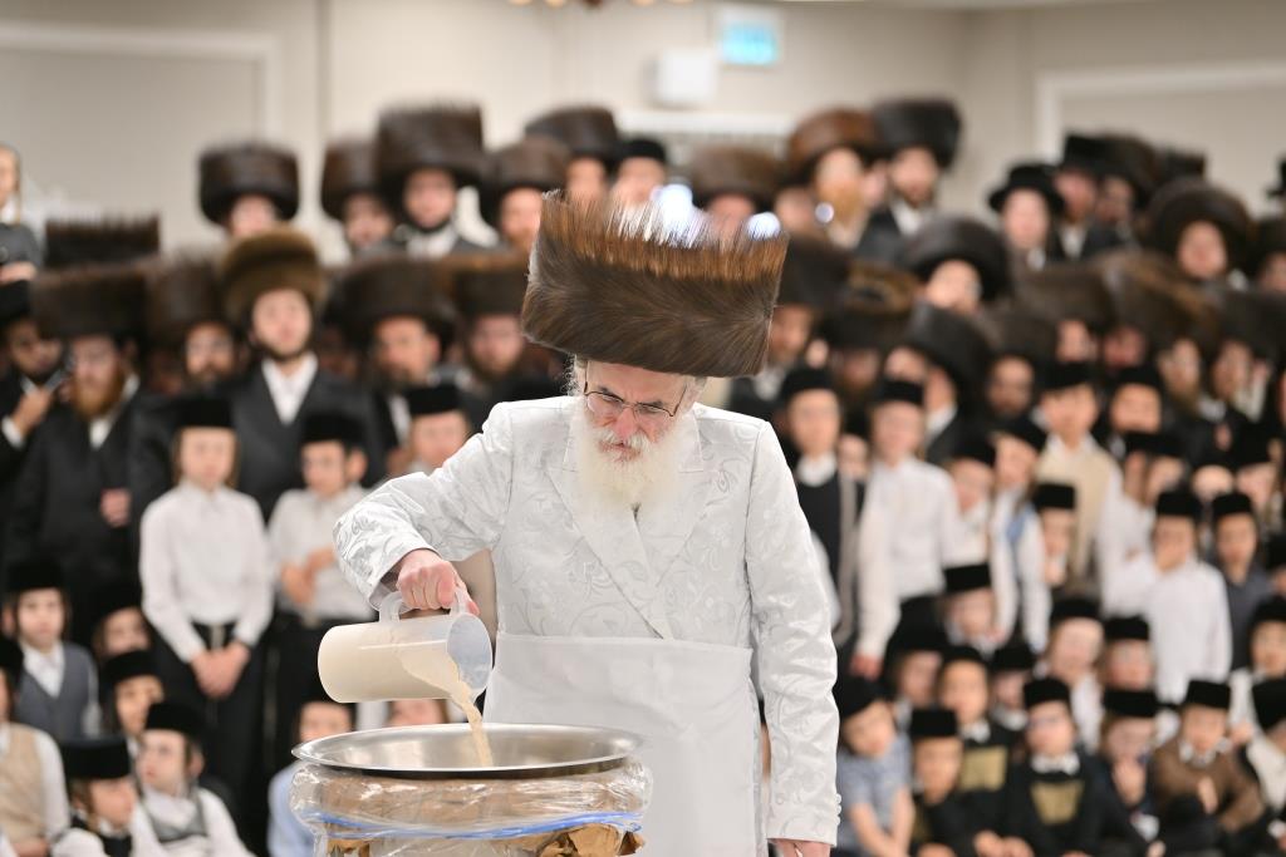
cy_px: 428
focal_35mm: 145
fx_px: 5180
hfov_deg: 14.2
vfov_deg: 9.5
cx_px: 643
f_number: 2.8
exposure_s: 1/200
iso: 200
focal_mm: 145
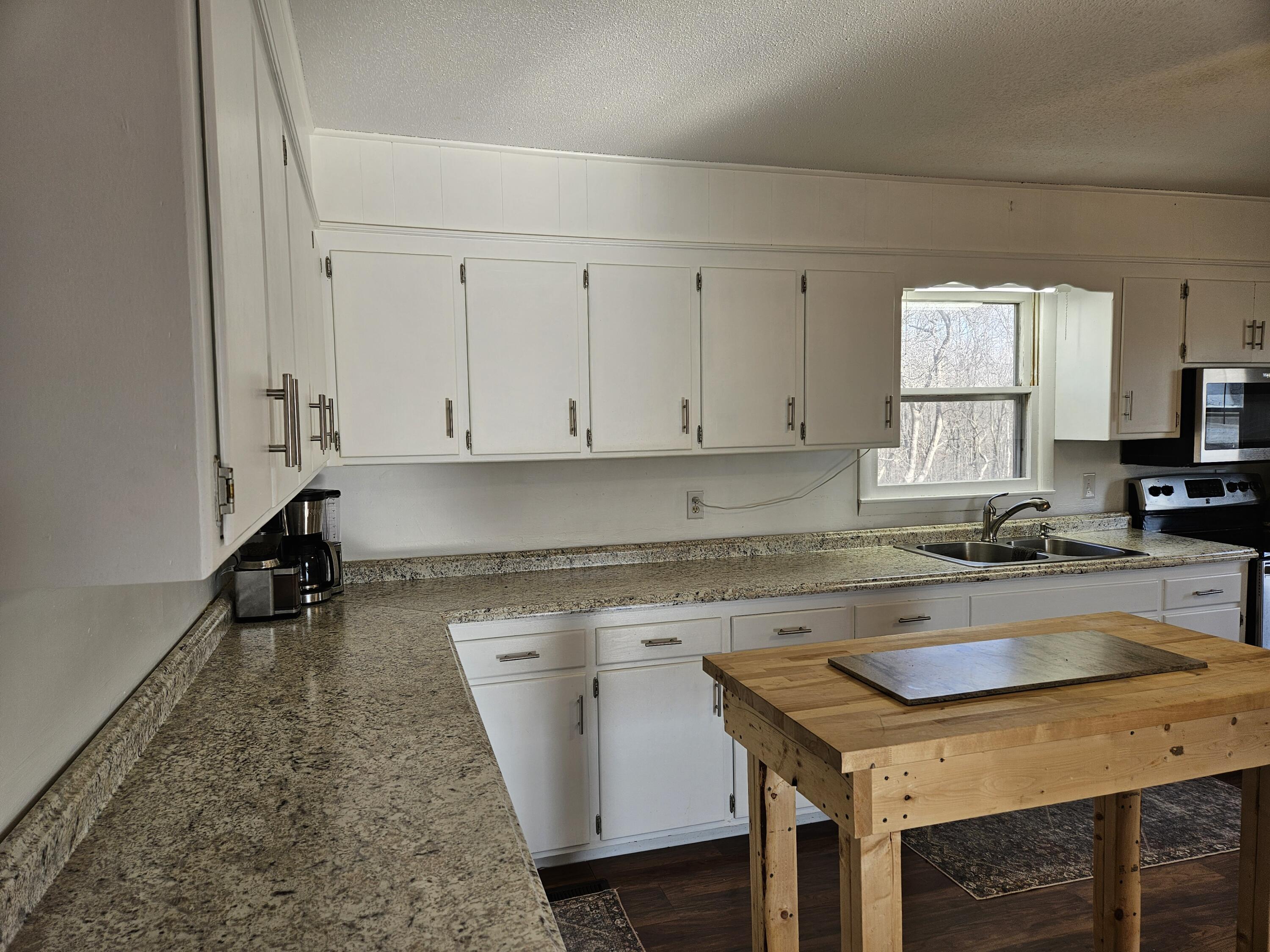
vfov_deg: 58.9
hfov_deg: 73.9
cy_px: 476
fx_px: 844
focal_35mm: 23
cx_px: 635
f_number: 1.8
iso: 32
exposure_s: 1/120
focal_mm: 5.4
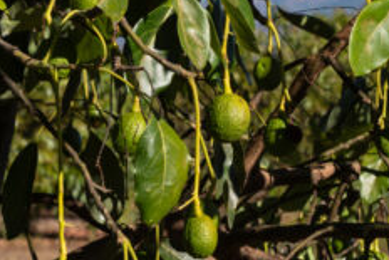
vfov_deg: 7.0
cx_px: 233
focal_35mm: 195
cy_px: 73
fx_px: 2108
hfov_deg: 10.5
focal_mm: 65
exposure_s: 1/200
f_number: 11
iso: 100
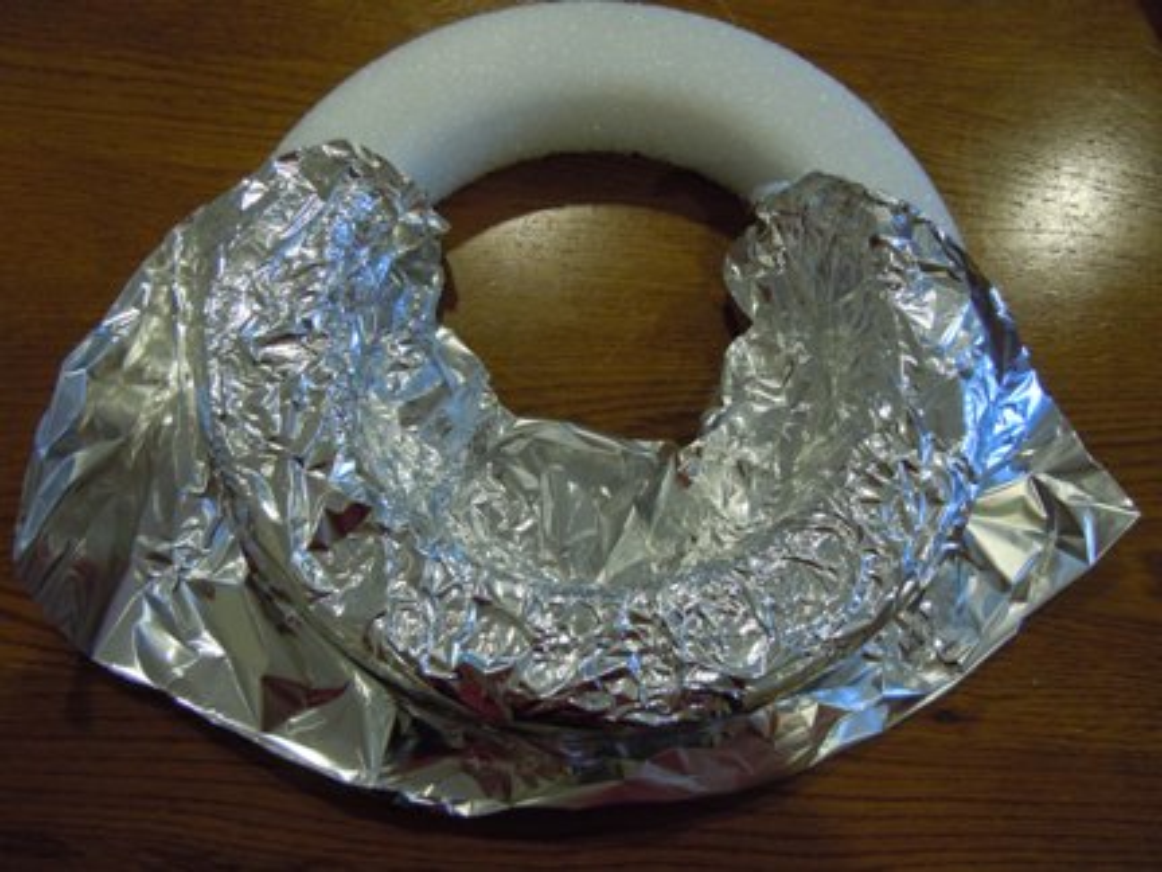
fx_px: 1007
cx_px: 581
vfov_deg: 46.8
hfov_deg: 60.0
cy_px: 436
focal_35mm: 30
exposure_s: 1/25
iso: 400
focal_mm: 5.4
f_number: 3.5
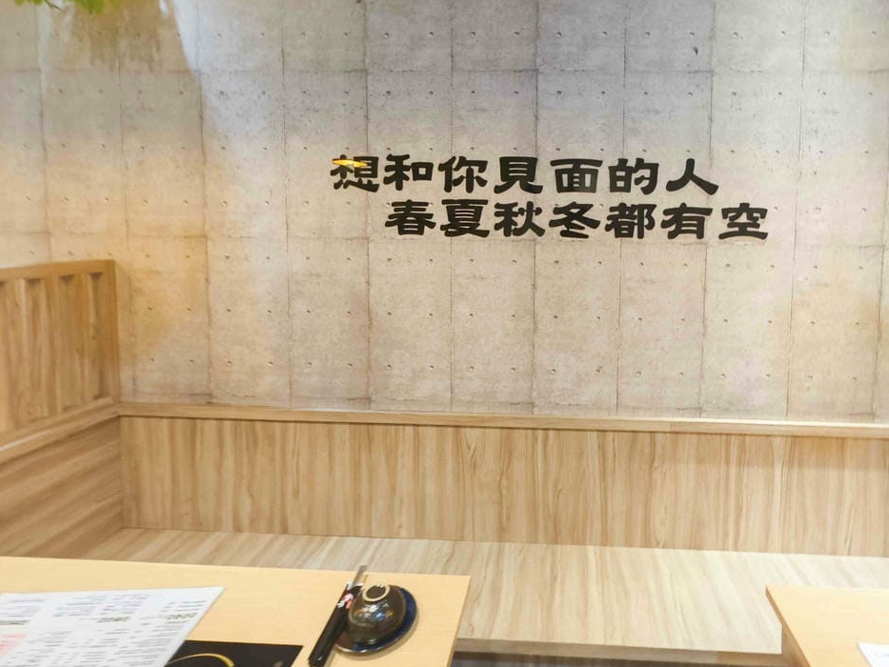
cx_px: 547
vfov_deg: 70.7
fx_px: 462
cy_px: 260
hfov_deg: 86.3
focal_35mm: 18
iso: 250
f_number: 1.8
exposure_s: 1/30
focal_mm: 2.03
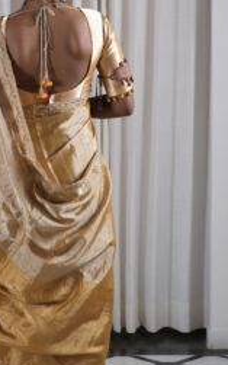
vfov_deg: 21.4
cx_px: 41
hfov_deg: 13.4
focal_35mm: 97
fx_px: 964
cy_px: 153
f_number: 5
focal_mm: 35
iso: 160
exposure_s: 1/125
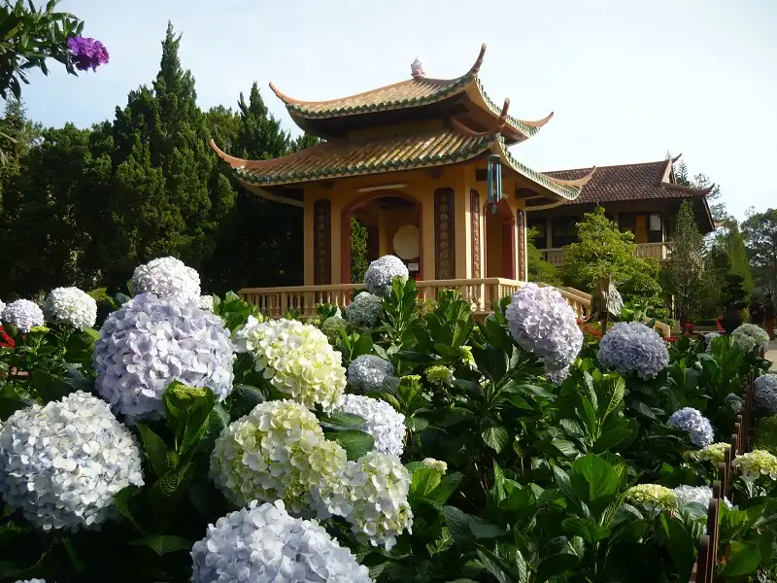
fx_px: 741
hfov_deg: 55.4
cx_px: 388
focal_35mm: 33
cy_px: 292
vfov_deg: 42.9
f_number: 2.8
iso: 100
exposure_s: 1/800
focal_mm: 5.5
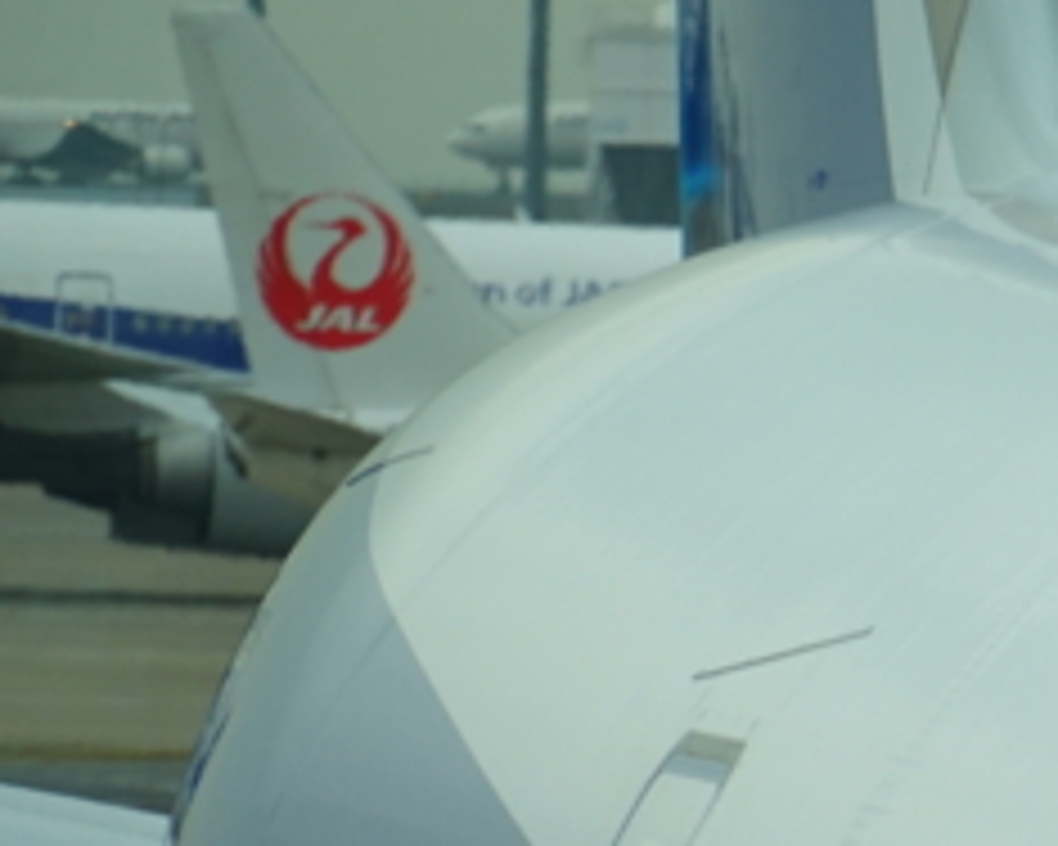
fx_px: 30060
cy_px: 848
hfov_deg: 2.0
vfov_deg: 1.6
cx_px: 1706
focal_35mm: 960
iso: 250
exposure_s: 1/320
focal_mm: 200
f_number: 6.3
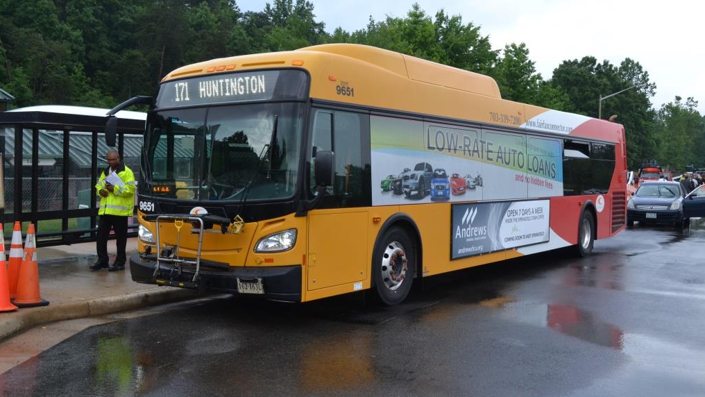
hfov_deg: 52.8
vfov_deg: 31.2
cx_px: 352
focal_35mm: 38
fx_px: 711
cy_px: 171
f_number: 10
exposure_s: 1/400
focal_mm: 24
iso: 800
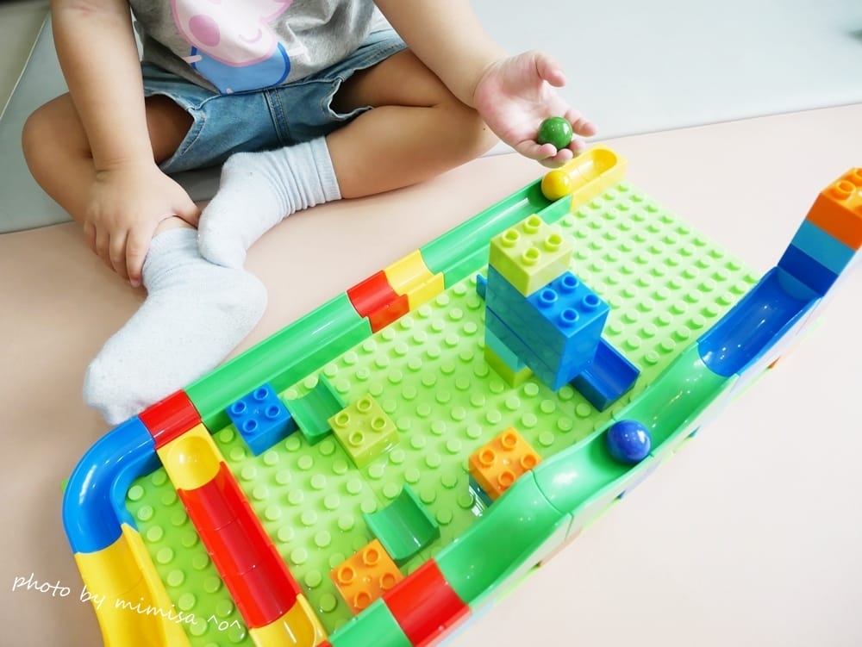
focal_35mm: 24
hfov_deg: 71.6
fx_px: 598
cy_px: 324
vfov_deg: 56.9
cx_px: 431
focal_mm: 12
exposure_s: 1/60
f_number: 3.5
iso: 800
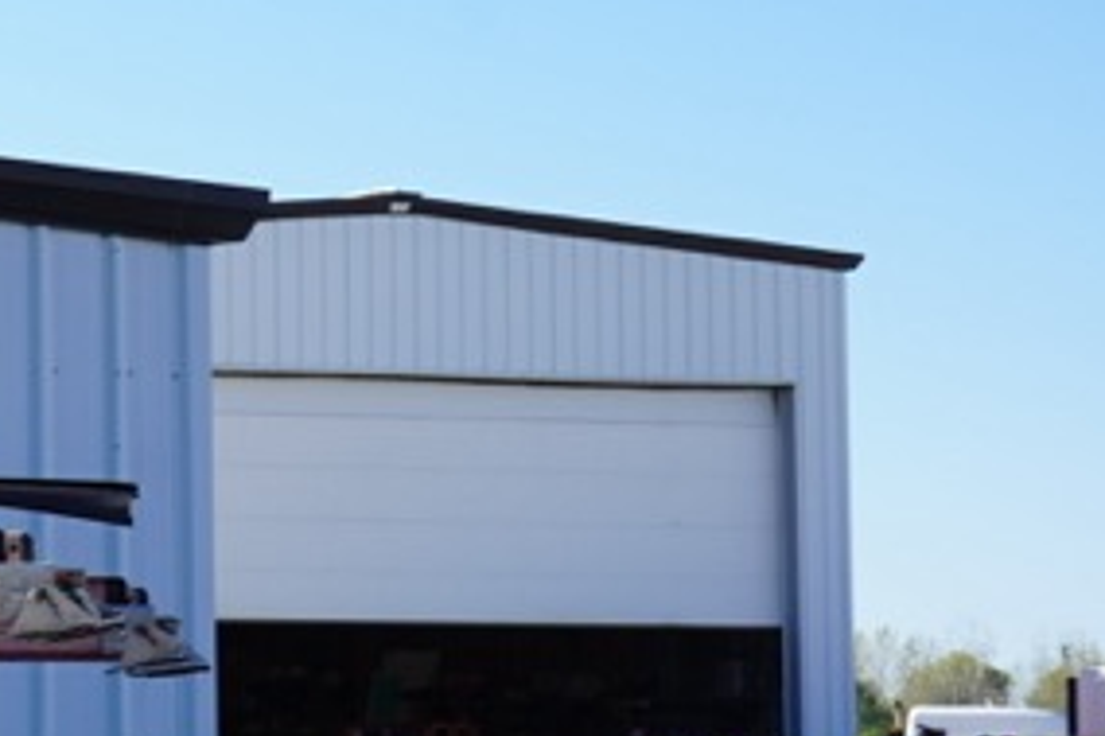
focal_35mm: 158
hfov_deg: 11.4
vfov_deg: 8.7
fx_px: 4847
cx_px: -1311
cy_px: 395
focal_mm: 35
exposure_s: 1/125
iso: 100
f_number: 9
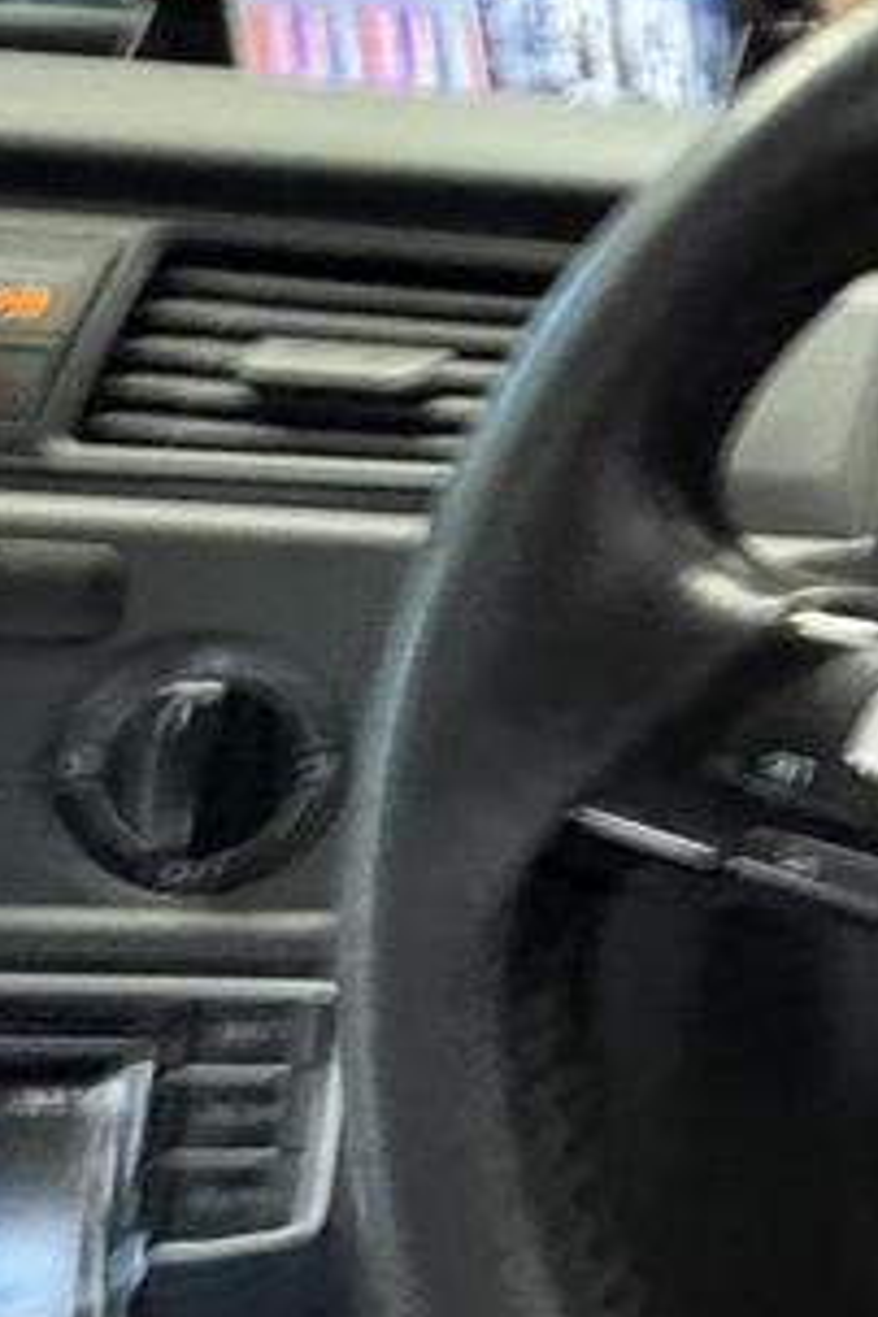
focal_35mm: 43
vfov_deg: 45.3
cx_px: 1786
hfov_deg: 18.6
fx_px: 1573
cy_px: 769
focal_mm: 2.22
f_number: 2.2
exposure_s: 1/25
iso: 1000
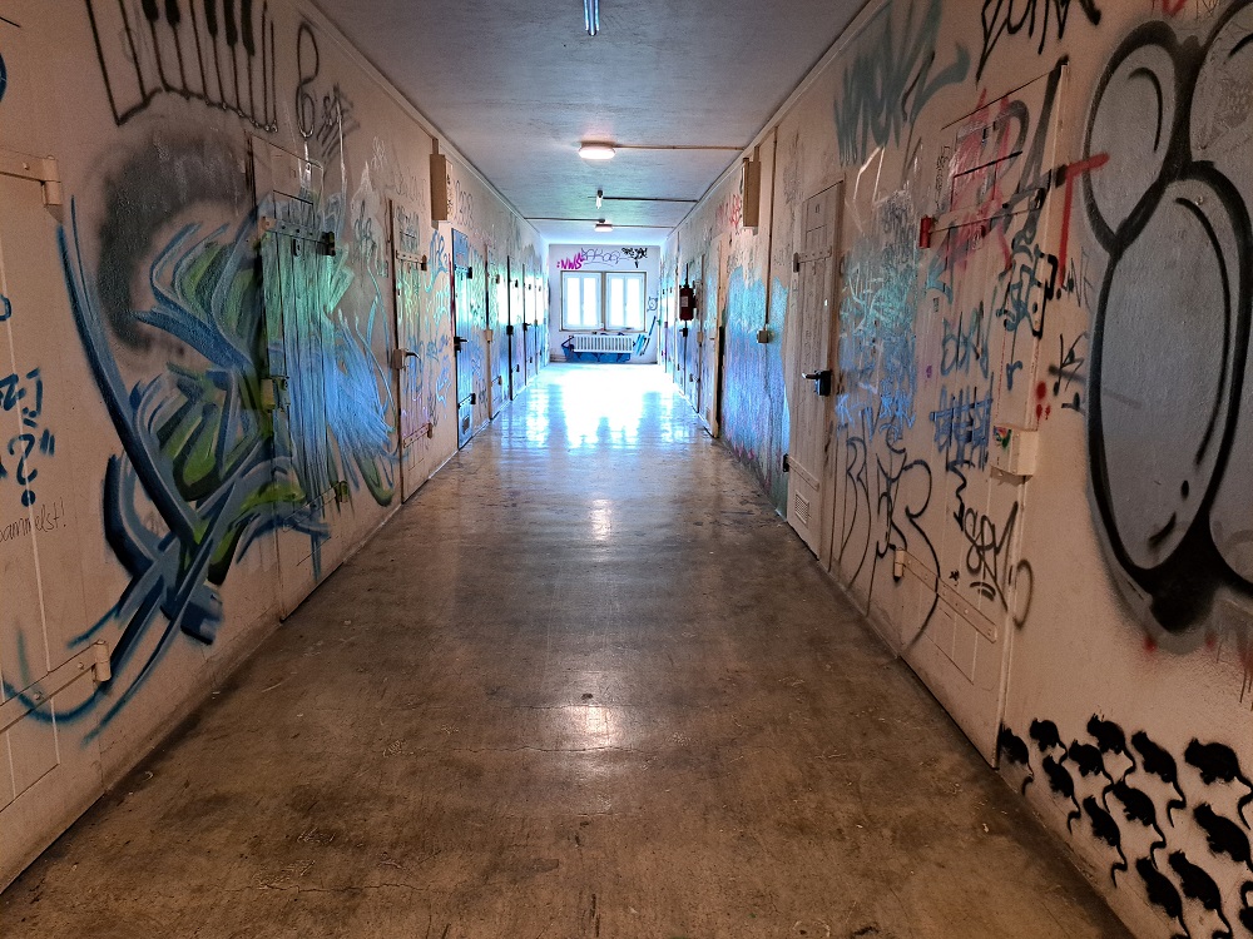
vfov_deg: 56.8
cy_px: 470
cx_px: 626
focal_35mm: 24
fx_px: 869
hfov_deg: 71.6
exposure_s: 1/50
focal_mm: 5.23
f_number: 1.8
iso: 250
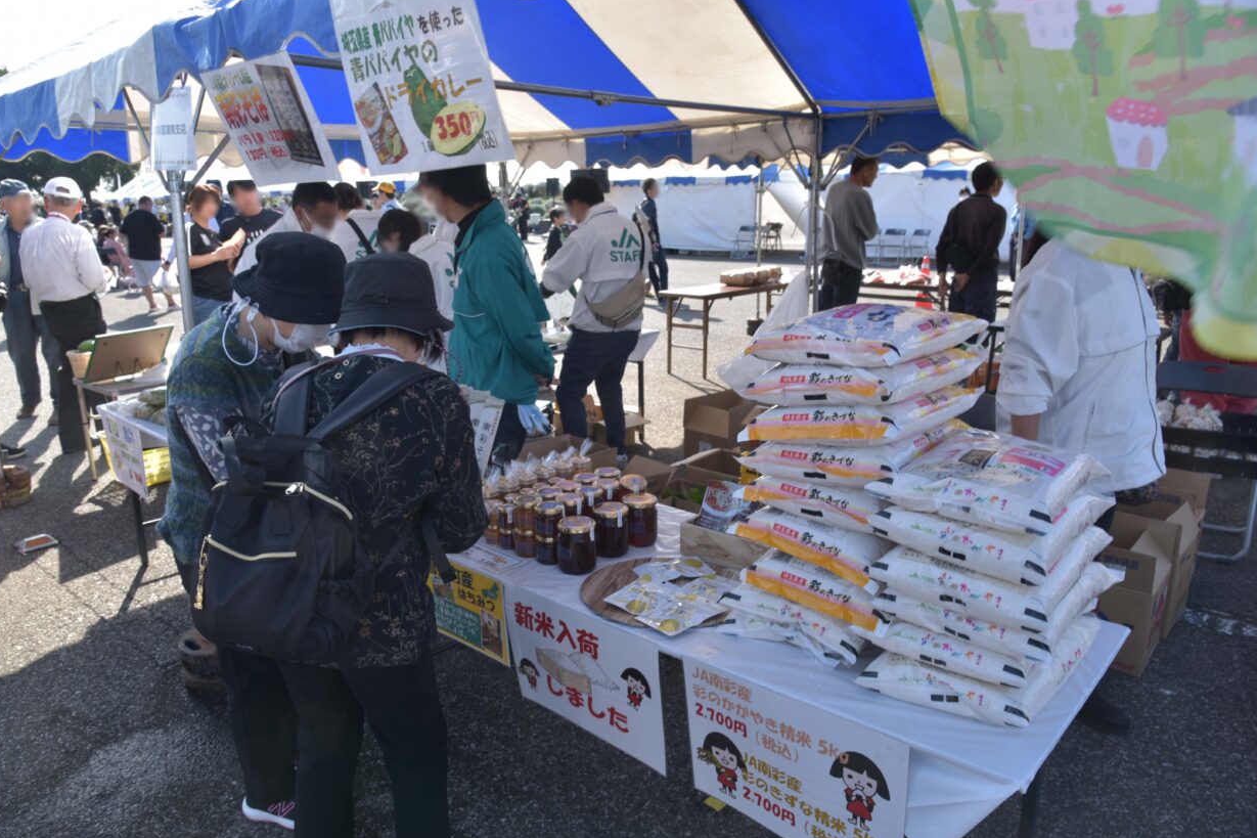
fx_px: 873
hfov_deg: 71.5
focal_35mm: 25
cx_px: 611
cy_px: 434
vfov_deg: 51.3
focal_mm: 24
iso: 100
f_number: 10
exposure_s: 1/50
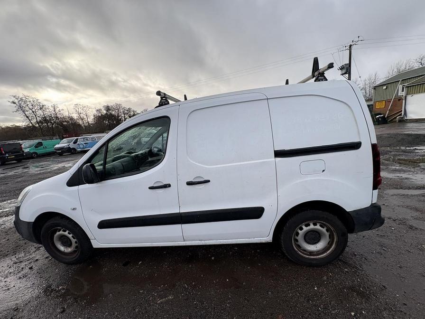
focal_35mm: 14
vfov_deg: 85.7
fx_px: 172
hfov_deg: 102.1
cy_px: 160
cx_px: 212
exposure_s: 1/548
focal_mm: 2.22
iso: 40
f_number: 2.2
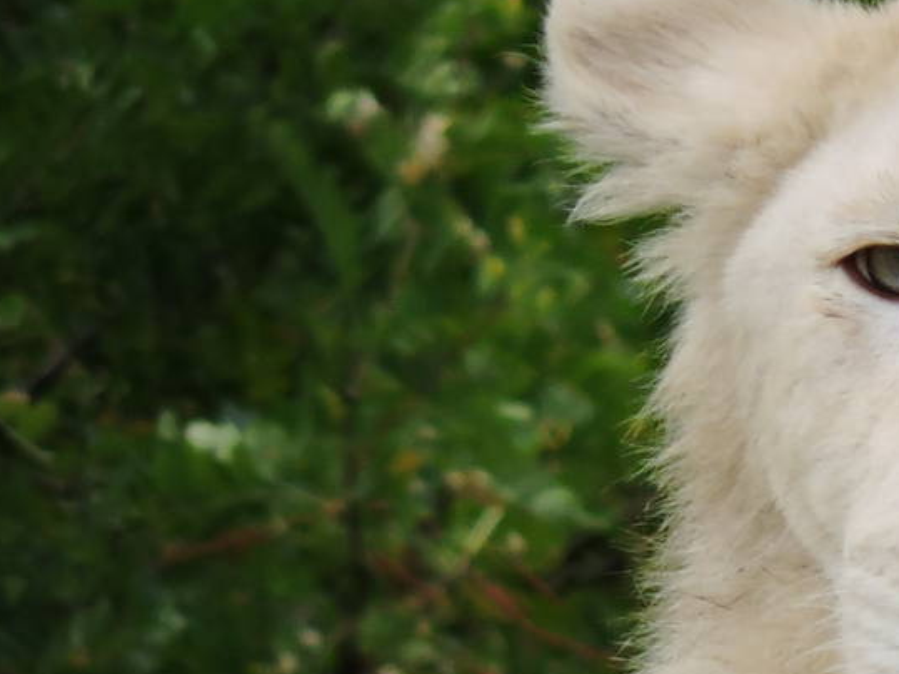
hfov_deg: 0.7
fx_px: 77064
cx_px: 1323
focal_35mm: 2968
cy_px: 752
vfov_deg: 0.5
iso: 220
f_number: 5.9
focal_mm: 180
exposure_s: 1/500
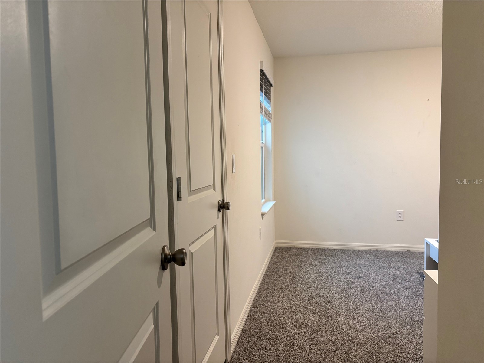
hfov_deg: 67.3
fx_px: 364
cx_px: 242
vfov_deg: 53.1
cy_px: 182
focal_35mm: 26
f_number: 1.6
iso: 250
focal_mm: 5.96
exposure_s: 1/60
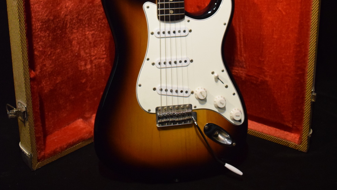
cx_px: 168
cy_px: -60
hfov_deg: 36.6
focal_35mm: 57
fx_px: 509
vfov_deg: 19.4
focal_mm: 24
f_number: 3.8
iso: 2800
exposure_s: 1/60
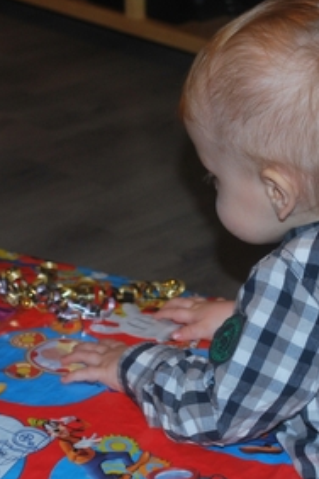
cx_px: 149
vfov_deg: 17.8
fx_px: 1528
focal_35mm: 115
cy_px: 268
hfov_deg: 11.9
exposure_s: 1/60
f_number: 5.3
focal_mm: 36
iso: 200
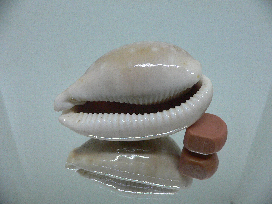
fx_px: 275
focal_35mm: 35
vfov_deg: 40.7
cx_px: 136
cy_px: 102
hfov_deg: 52.6
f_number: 2.8
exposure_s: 1/60
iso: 200
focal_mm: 4.6
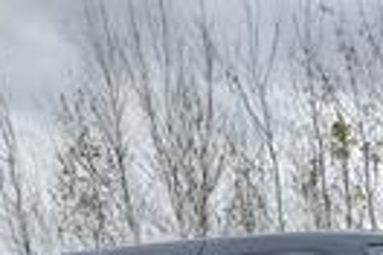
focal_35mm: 91
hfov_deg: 21.3
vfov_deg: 13.1
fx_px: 968
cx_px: 418
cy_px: 501
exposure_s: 1/207
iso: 25
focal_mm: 5.4
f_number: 1.8
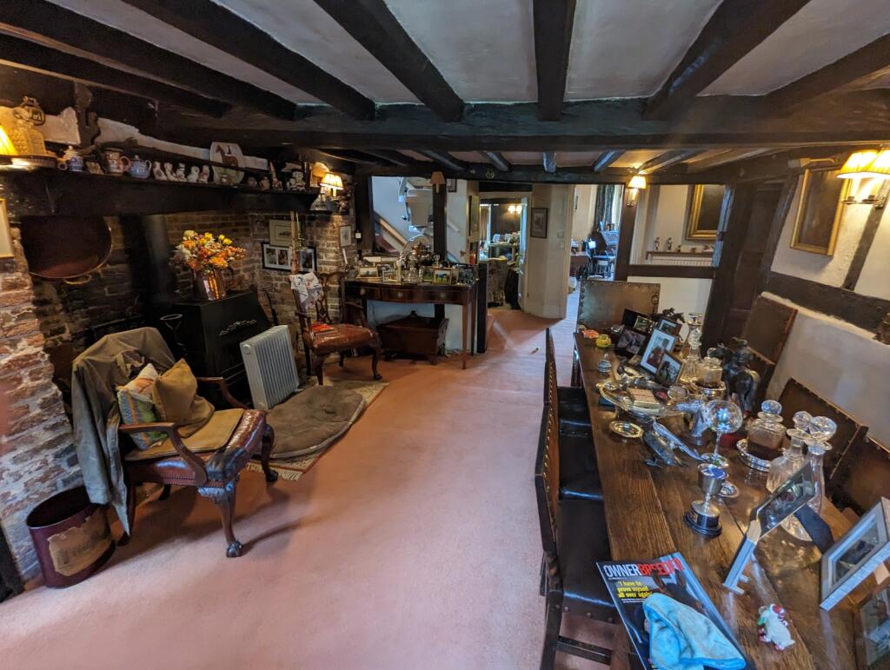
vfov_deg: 78.2
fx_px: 412
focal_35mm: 16
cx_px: 445
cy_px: 335
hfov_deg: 94.4
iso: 367
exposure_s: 1/27.6
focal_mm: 2.35
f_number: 2.2
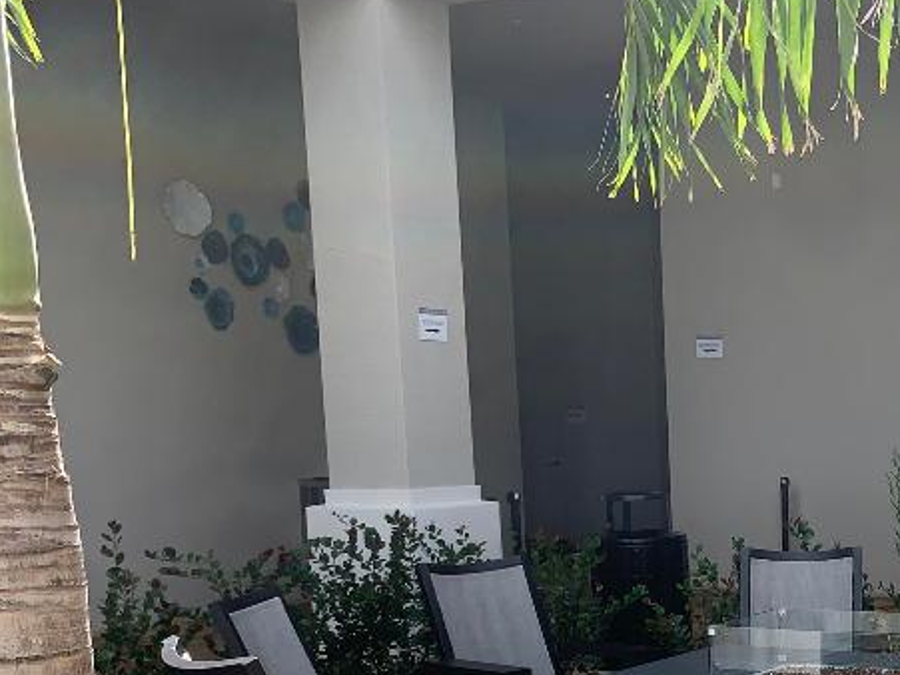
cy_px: 677
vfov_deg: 23.7
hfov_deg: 30.5
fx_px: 1534
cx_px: 888
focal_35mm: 59
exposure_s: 1/631
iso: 25
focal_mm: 4.25
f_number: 1.8
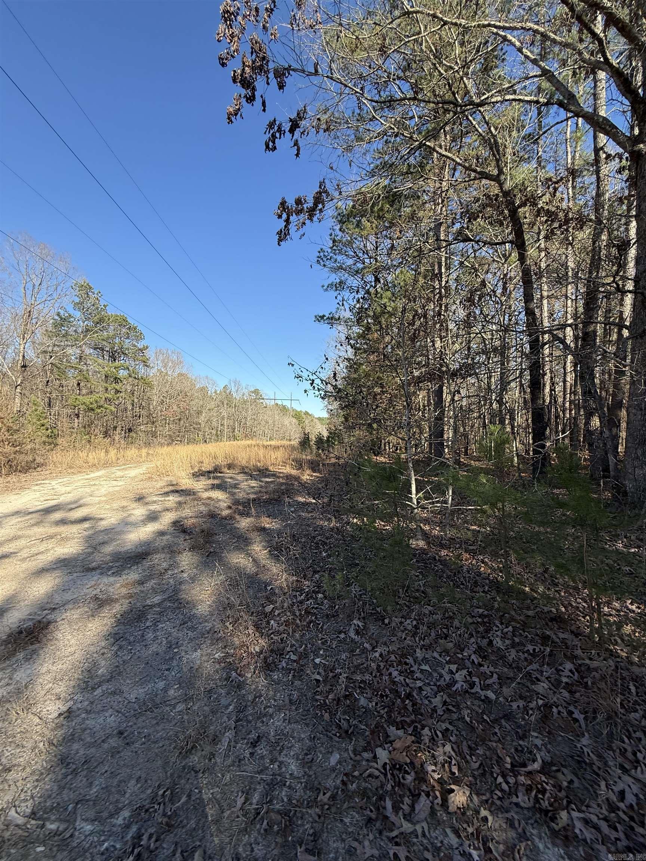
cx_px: 323
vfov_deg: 102.1
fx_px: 348
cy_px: 430
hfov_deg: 85.7
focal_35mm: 14
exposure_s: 1/914
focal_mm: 2.22
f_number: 2.2
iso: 50
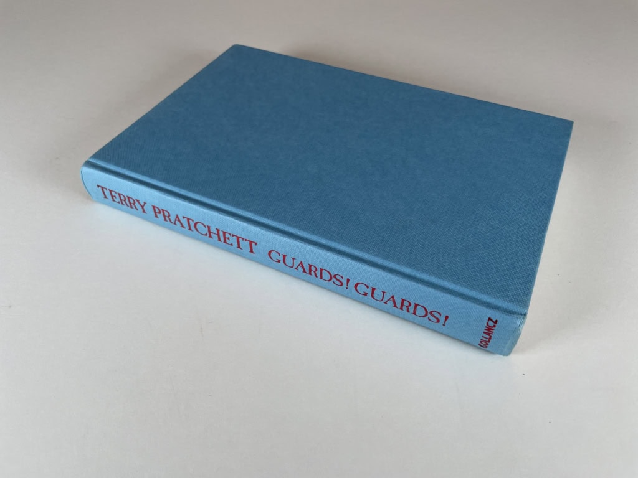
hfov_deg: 67.3
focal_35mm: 26
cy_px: 239
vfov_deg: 53.1
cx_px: 319
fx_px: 479
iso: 40
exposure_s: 1/100
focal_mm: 4.2
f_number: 1.6
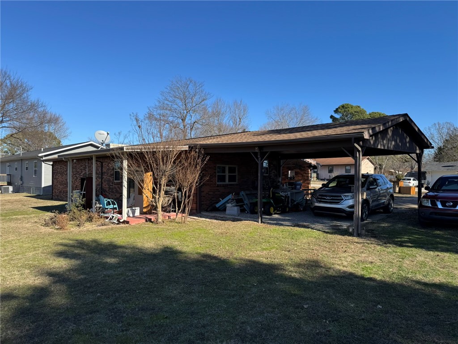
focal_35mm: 24
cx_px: 229
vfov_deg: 56.8
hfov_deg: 71.6
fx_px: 318
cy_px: 172
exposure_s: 1/2833
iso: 80
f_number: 1.78
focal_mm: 6.76
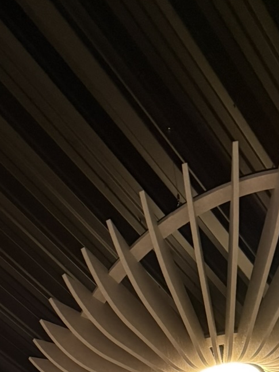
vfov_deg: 21.1
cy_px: 581
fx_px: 817
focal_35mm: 76
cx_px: -12
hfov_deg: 18.8
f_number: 1.78
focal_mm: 6.76
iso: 1000
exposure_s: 1/33
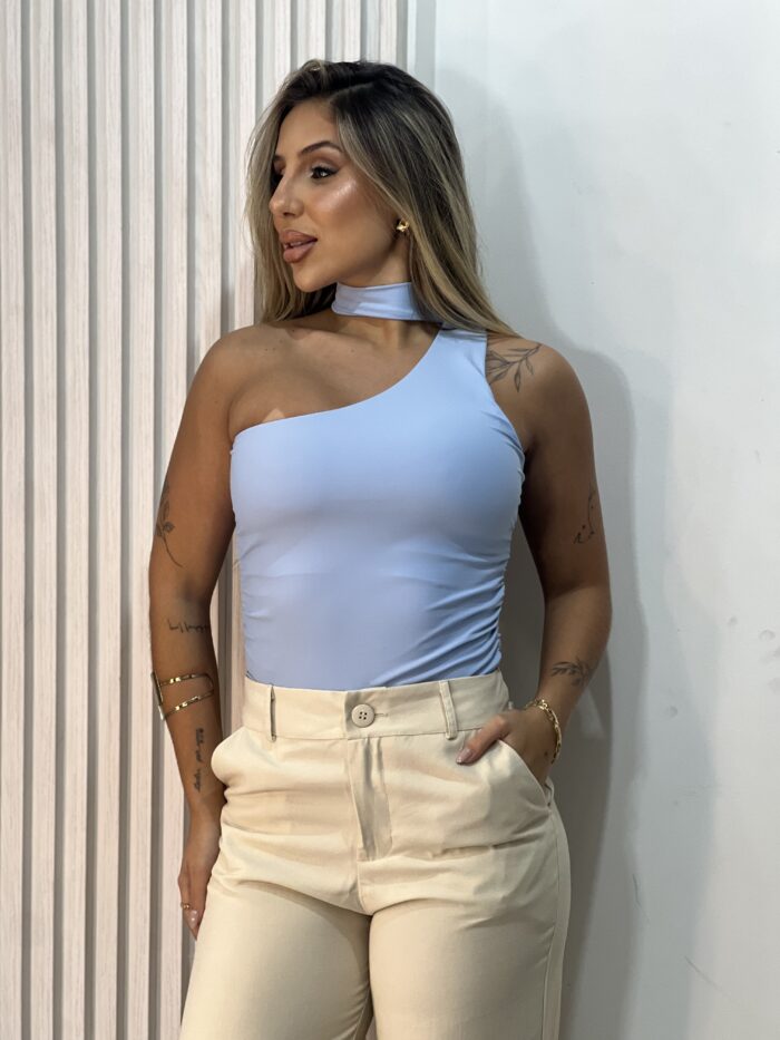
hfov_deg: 19.1
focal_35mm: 77
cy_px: 520
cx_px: 390
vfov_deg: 25.3
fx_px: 2313
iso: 125
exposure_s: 1/120
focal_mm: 9
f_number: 2.8
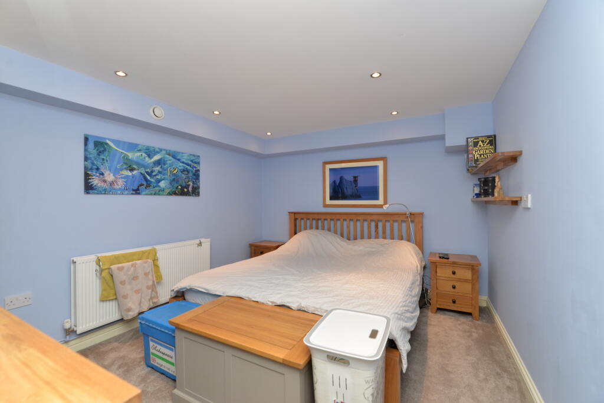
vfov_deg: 77.3
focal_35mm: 15
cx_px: 302
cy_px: 202
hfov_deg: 100.4
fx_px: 252
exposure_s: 1/60
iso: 500
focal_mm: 15
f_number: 5
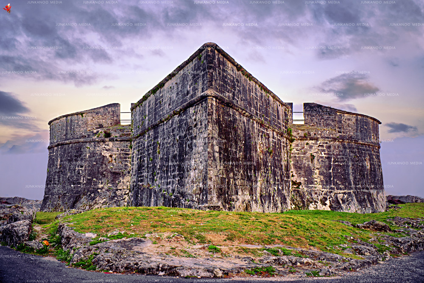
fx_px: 566
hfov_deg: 41.1
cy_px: 142
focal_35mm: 48
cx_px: 212
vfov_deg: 28.1
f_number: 6.3
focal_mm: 32
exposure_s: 1/25
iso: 100
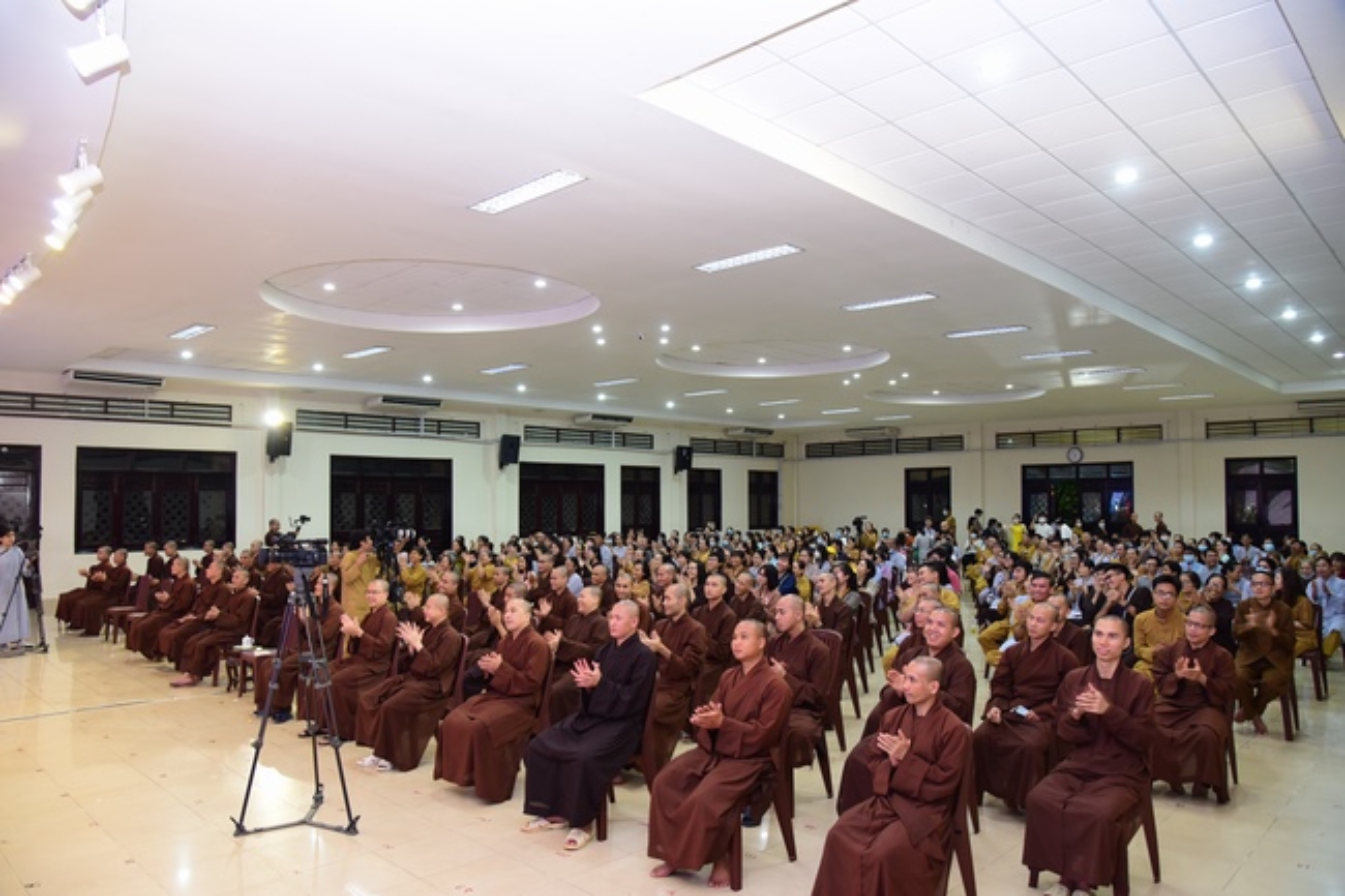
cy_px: 448
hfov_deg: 73.8
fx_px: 896
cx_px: 672
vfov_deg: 53.1
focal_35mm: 24
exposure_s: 1/30
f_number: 5
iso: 1250
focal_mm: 24
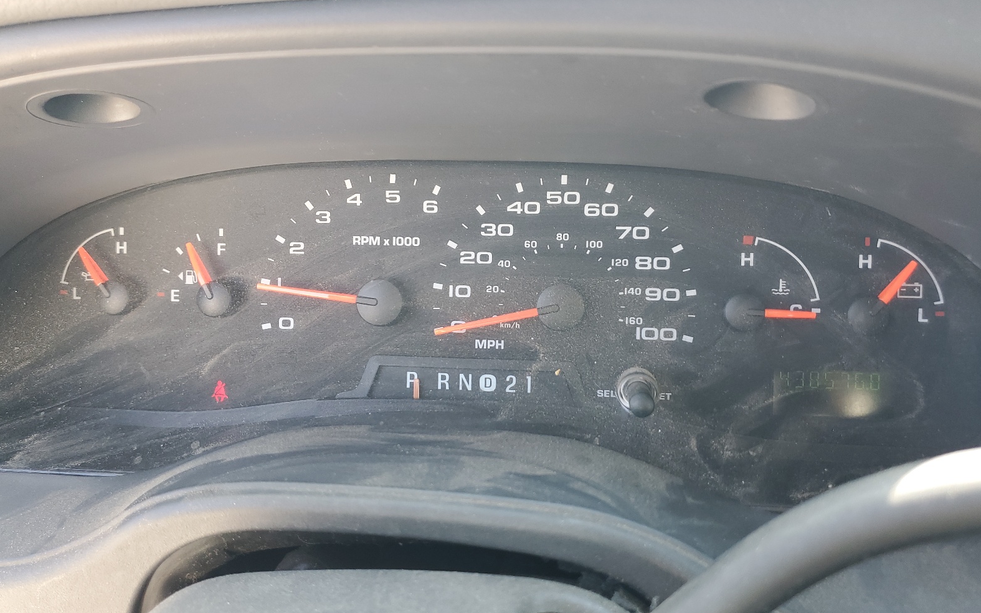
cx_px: 495
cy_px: 292
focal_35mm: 28
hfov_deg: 66.5
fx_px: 749
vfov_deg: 44.5
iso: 55
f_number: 1.5
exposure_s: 1/60.2
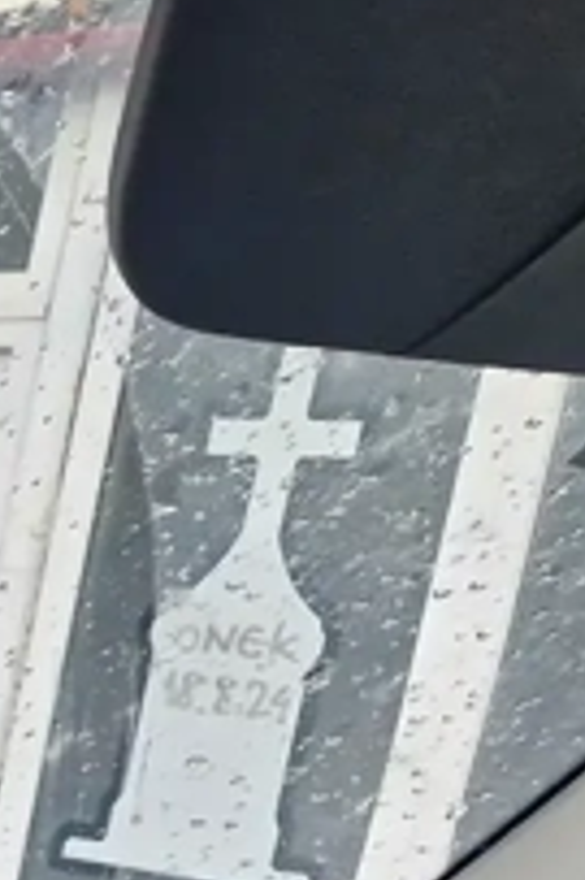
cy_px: 1348
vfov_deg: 15.8
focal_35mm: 118
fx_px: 2881
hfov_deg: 9.0
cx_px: -1261
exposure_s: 1/180
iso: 50
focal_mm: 5.4
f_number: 1.8
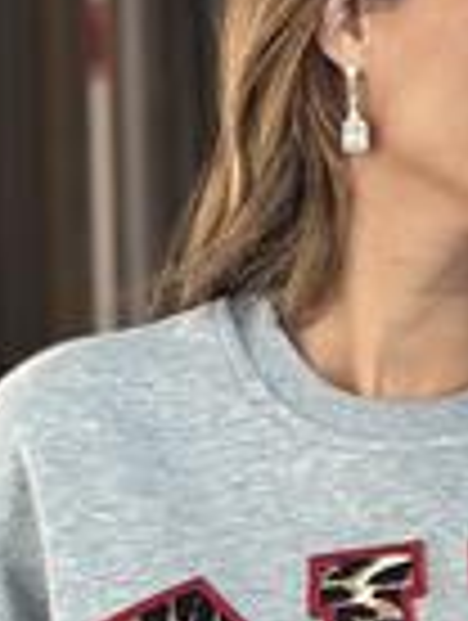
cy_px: 688
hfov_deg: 8.4
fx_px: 3163
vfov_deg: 11.1
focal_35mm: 176
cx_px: 468
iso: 125
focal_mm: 6.86
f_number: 1.78
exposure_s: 1/67
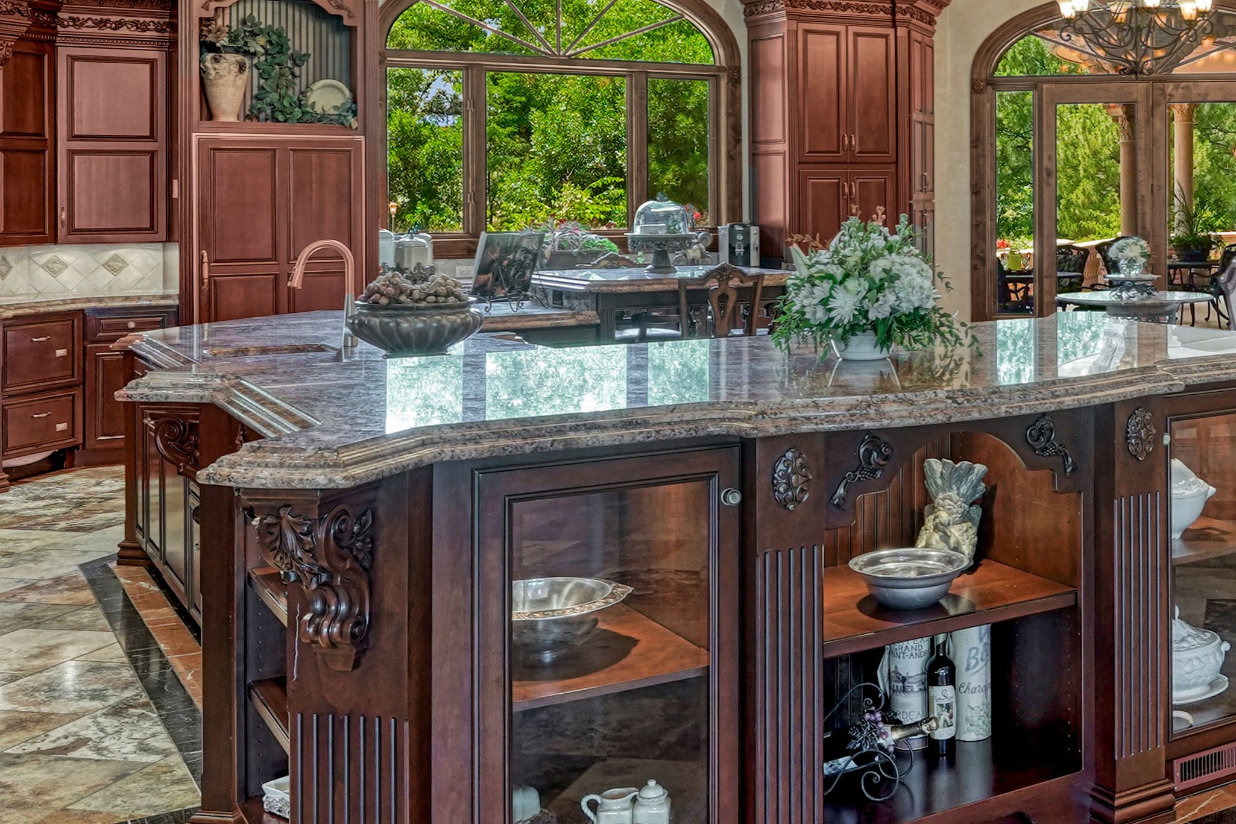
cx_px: 1061
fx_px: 1408
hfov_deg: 44.1
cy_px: 197
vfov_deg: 32.0
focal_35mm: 41
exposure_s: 1/40
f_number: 8
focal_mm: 14
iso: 400
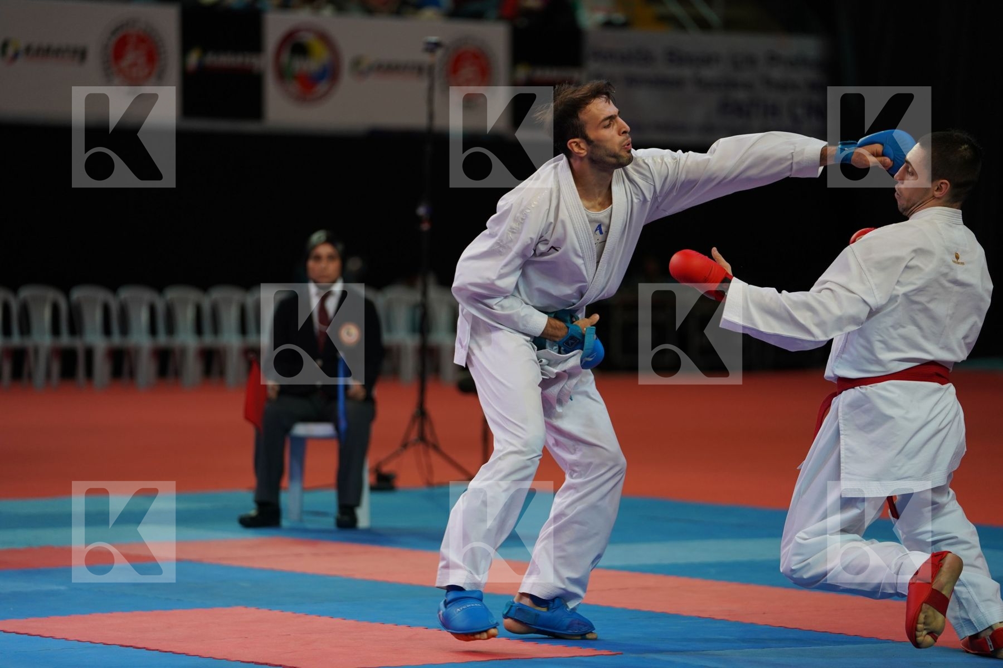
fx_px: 4430
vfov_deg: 8.6
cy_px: 334
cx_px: 502
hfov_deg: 12.9
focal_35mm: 159
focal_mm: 159
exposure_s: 1/1000
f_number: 2.8
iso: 800
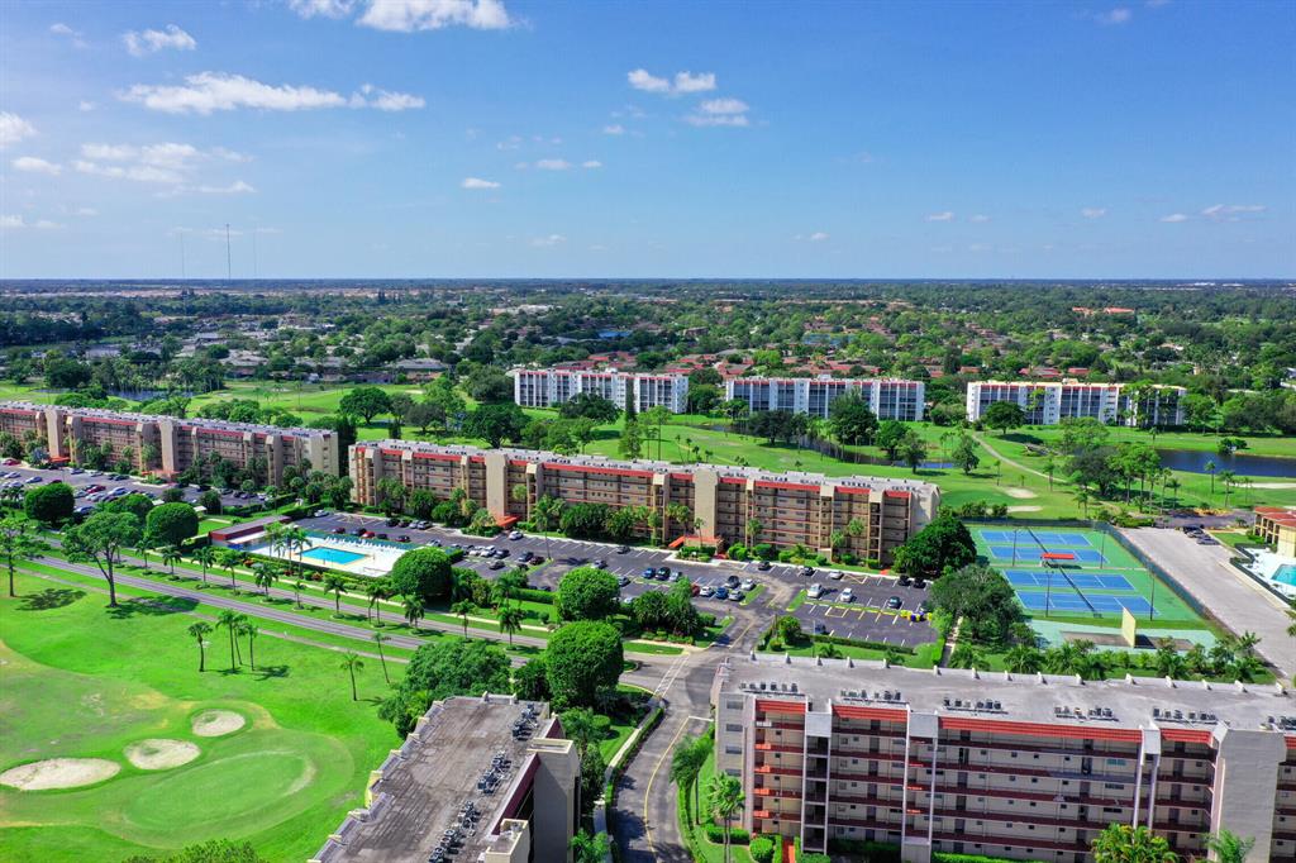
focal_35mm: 28
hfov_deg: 65.5
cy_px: 432
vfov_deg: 46.4
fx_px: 1008
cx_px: 648
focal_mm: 10.26
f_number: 5.6
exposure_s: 1/500
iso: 100
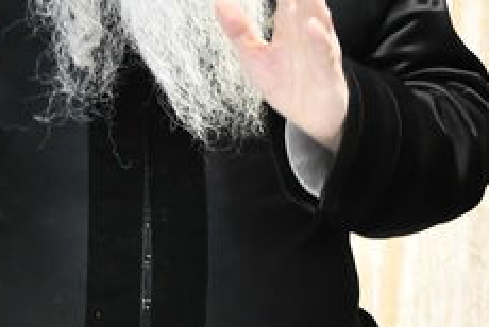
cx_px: 266
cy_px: -63
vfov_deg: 1.9
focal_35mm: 741
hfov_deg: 2.8
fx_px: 10078
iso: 2000
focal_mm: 122
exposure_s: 1/160
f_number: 5.6
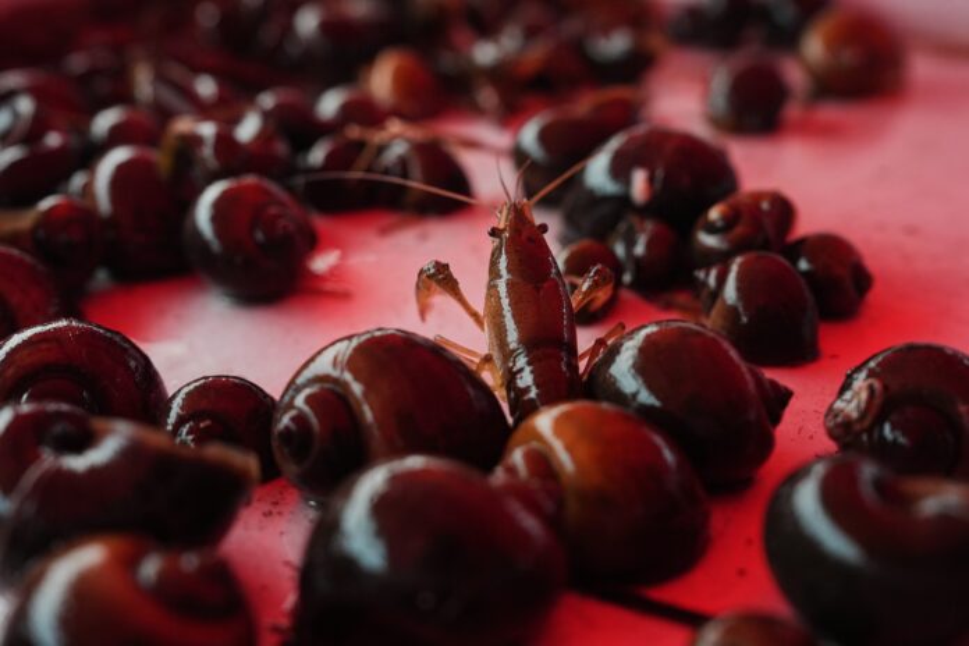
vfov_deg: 28.6
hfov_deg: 41.9
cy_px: 323
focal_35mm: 47
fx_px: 1265
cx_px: 484
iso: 2500
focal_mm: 47
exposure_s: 1/200
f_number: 4
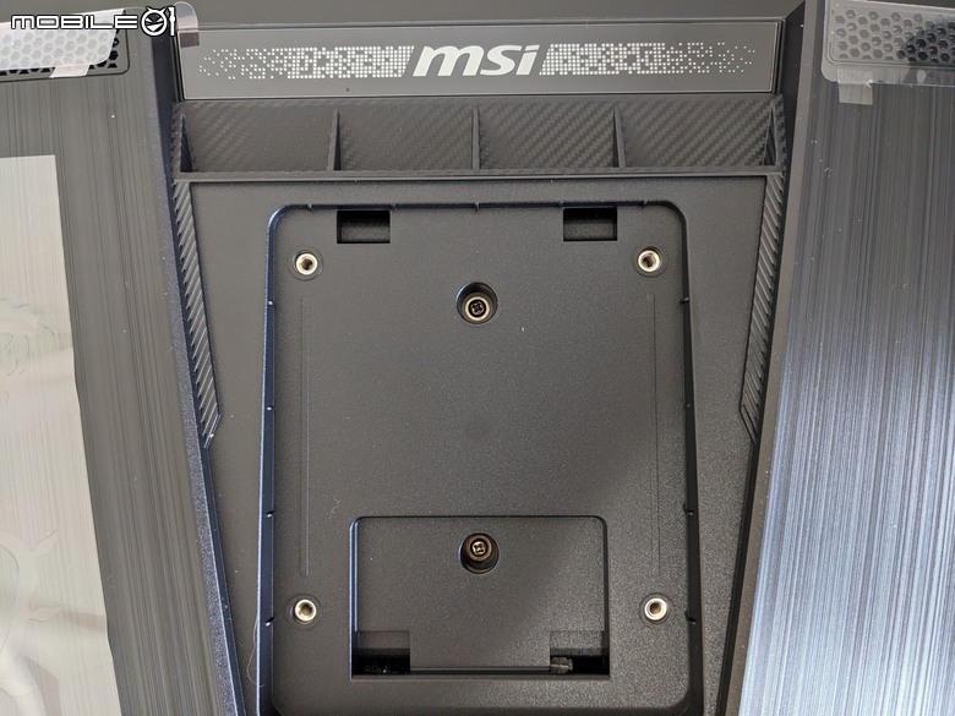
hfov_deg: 65.3
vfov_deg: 51.4
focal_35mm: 27
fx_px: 745
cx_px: 478
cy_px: 358
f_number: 1.73
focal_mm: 4.38
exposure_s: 1/24
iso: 349
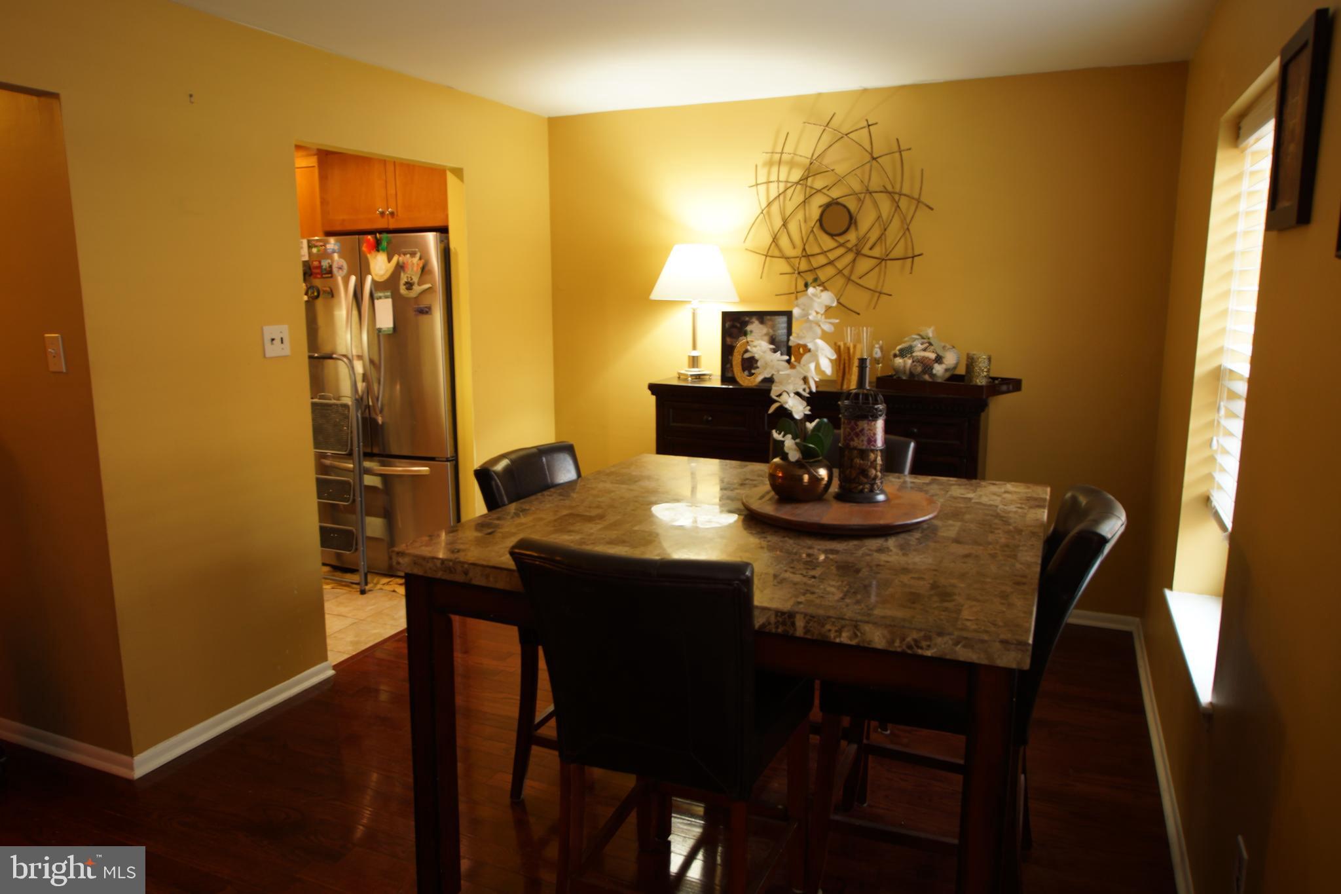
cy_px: 447
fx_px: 894
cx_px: 670
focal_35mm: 24
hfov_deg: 73.7
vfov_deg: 53.1
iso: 100
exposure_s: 1/3
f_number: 5.6
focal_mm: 16
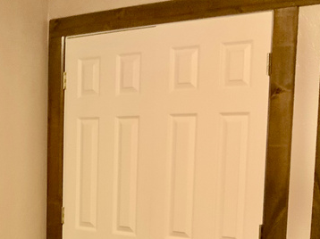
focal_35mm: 83
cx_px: -121
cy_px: 243
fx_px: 767
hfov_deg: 20.9
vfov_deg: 17.3
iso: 250
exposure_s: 1/30
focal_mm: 3
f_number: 1.8
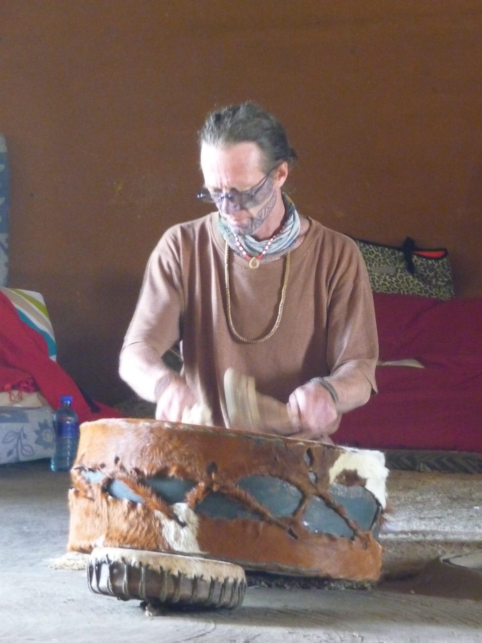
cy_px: 322
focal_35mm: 141
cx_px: 241
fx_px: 2618
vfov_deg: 14.0
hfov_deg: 10.5
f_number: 4.8
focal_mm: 24.1
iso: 800
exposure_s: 1/10
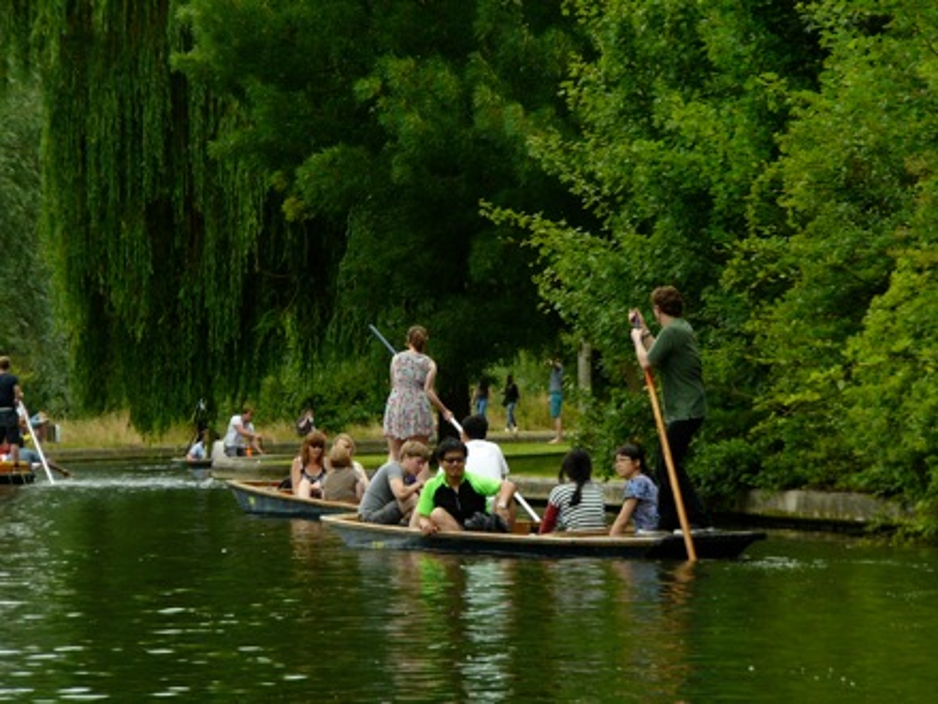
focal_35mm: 229
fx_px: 6205
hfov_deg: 8.6
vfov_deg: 6.5
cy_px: 352
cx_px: 469
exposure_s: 1/160
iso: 80
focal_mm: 34.1
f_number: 4.1
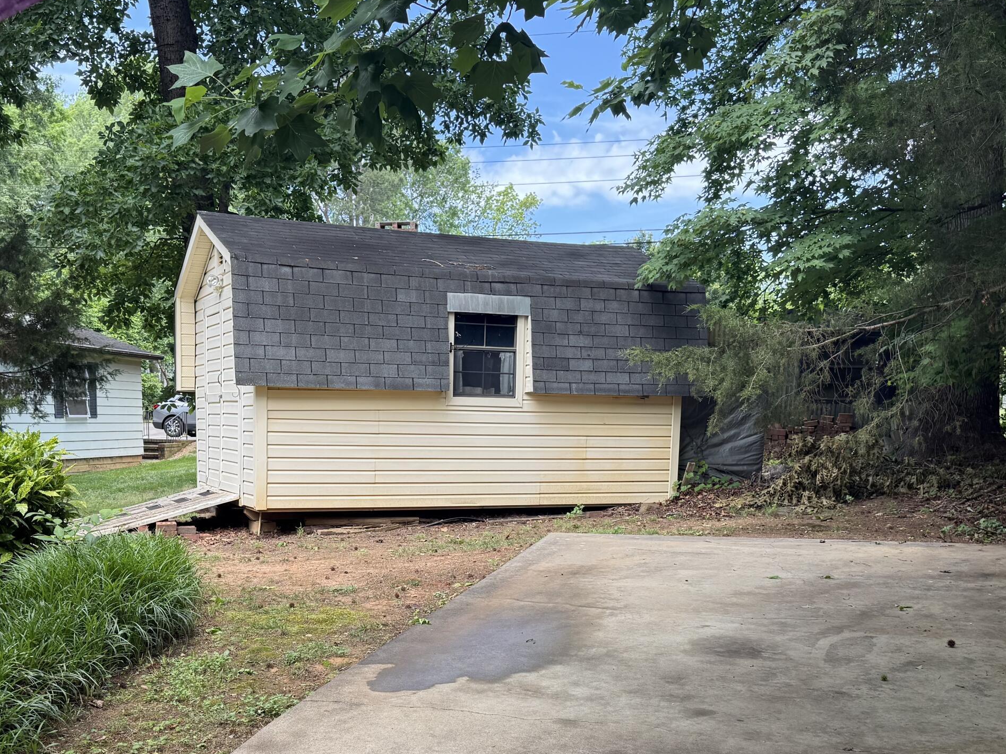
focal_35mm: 38
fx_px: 1104
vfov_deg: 37.1
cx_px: 440
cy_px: 530
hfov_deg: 48.9
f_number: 1.78
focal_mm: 6.76
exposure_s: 1/521
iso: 100
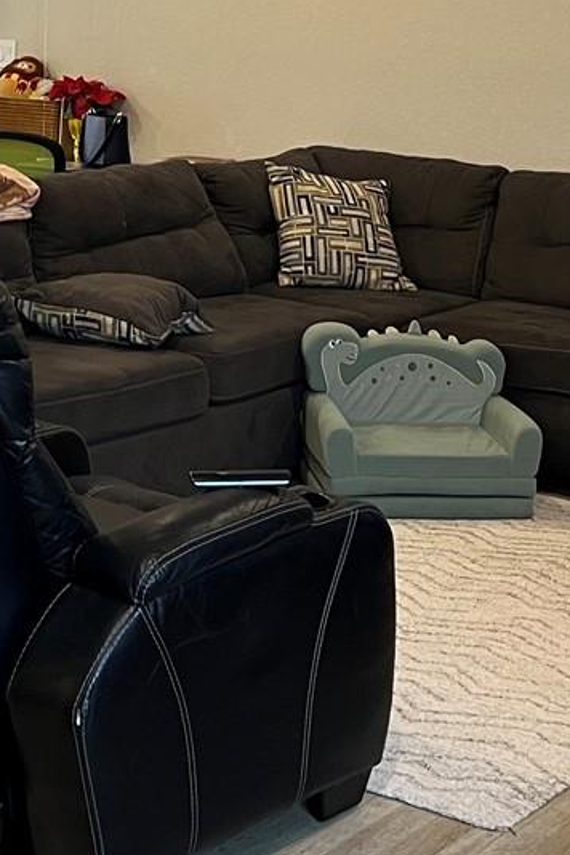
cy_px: 32
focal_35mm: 81
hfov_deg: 16.8
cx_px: 165
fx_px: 1924
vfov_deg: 24.1
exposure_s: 1/60
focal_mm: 5.7
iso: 160
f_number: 1.5
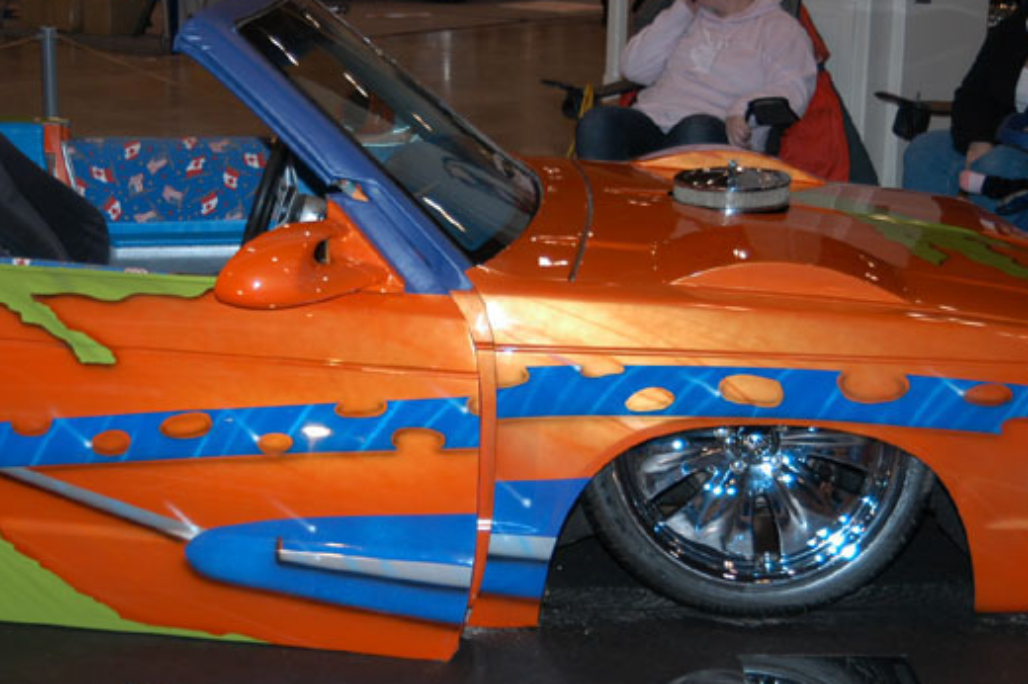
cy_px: 384
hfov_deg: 24.7
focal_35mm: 82
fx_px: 2340
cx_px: 414
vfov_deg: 16.6
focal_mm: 42
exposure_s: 1/60
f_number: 5
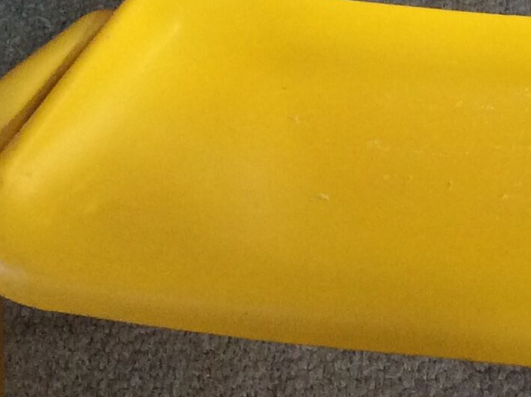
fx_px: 1807
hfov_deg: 16.4
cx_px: 505
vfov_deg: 12.5
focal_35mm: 118
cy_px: 113
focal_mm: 3.3
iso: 160
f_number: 2.4
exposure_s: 1/25
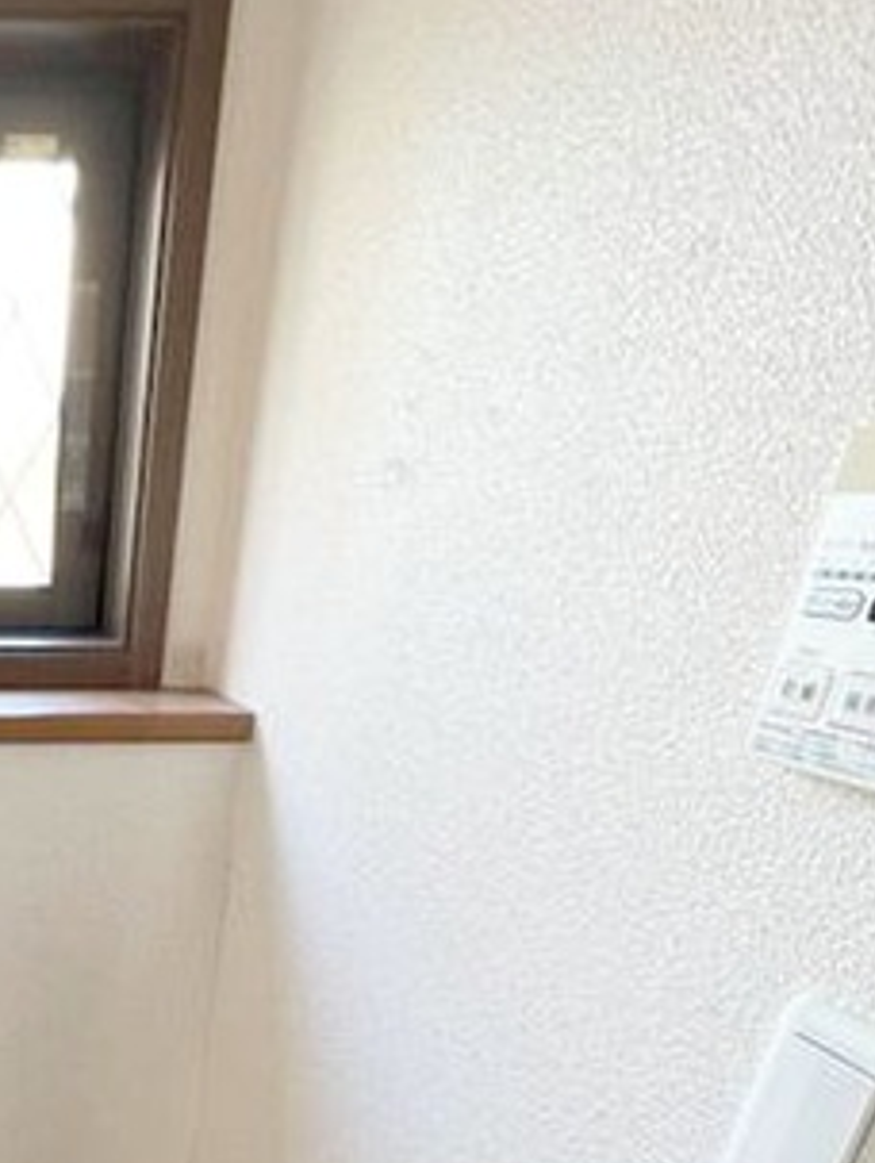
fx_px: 1009
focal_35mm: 30
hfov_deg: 38.8
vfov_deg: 53.1
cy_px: 1029
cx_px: -83
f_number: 1.8
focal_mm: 1.57
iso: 400
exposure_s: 1/60
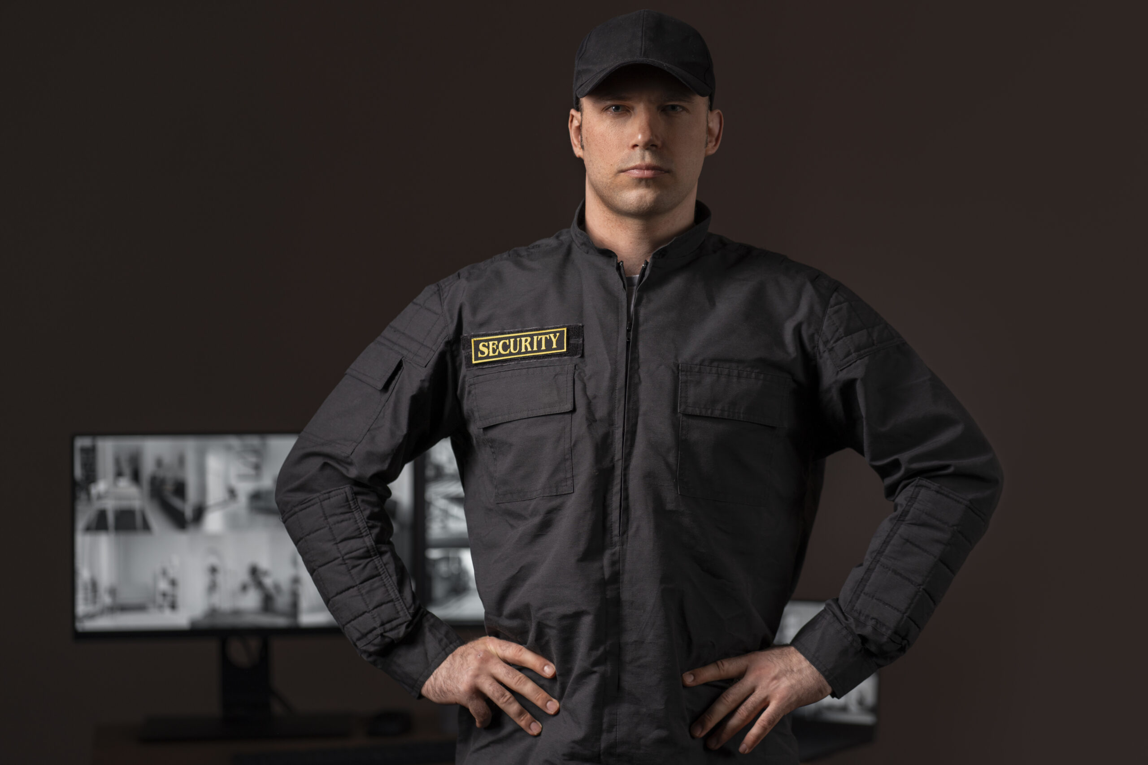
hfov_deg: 23.9
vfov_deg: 16.1
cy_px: 382
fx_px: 2711
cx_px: 574
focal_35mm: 85
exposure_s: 1/100
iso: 200
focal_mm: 85
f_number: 2.5
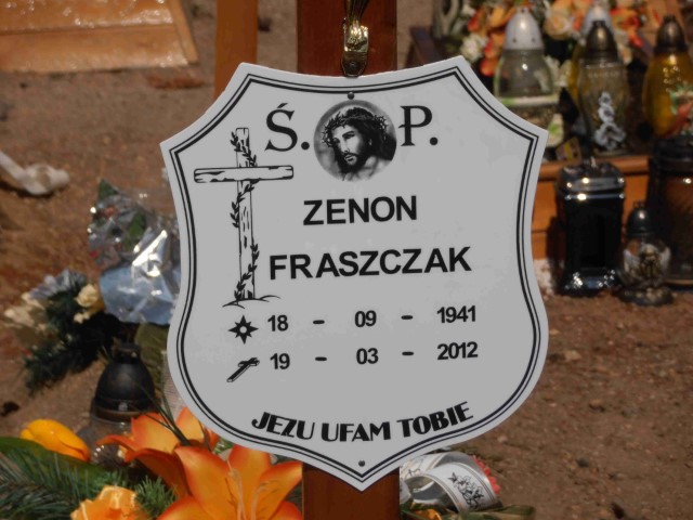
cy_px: 260
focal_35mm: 166
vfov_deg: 8.9
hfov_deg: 11.9
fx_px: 3323
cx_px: 346
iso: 80
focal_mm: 29.44
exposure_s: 1/2000
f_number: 5.9
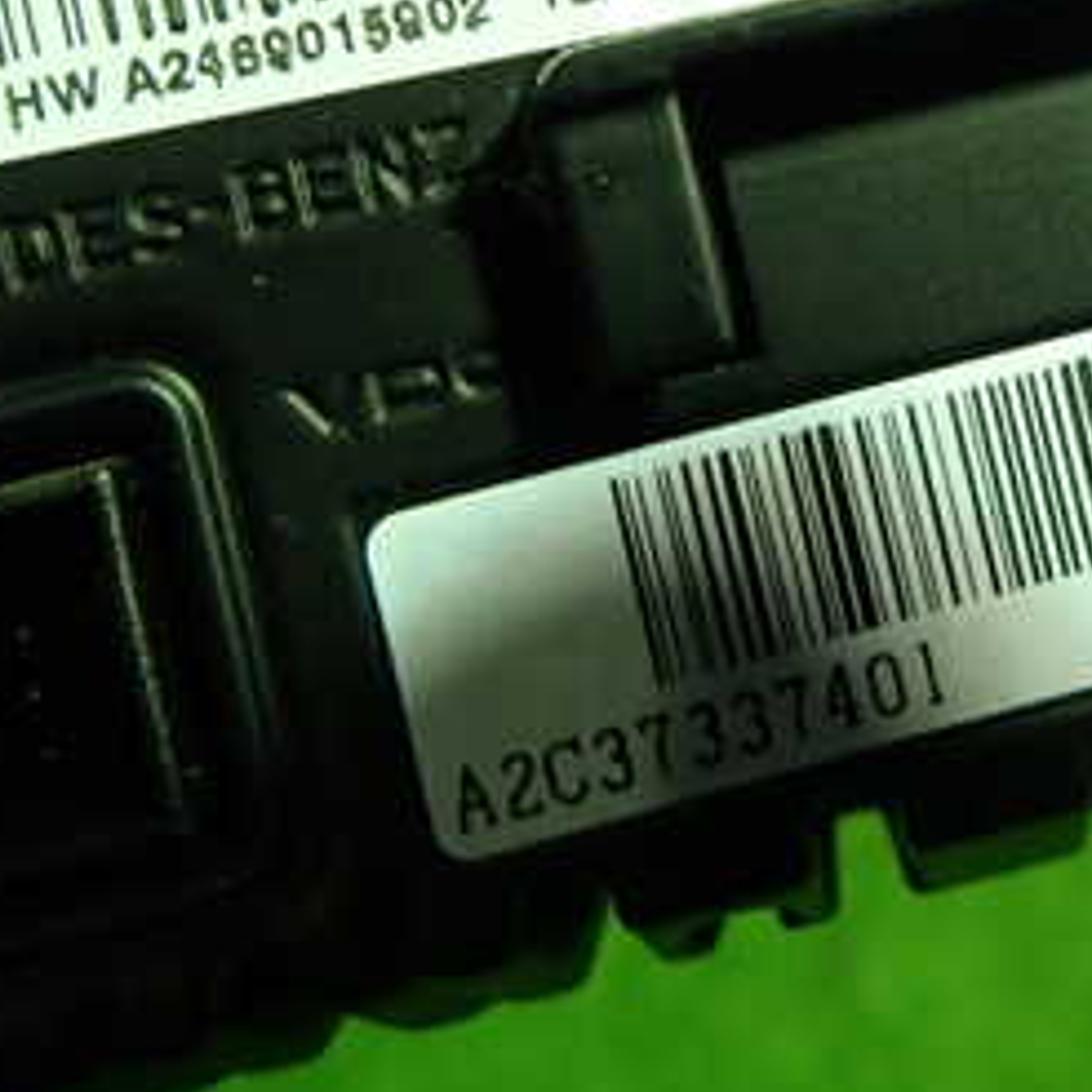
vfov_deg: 30.4
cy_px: 129
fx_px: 1927
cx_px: 910
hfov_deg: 30.7
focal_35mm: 54
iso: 250
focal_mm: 4.5
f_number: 2
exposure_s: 1/30
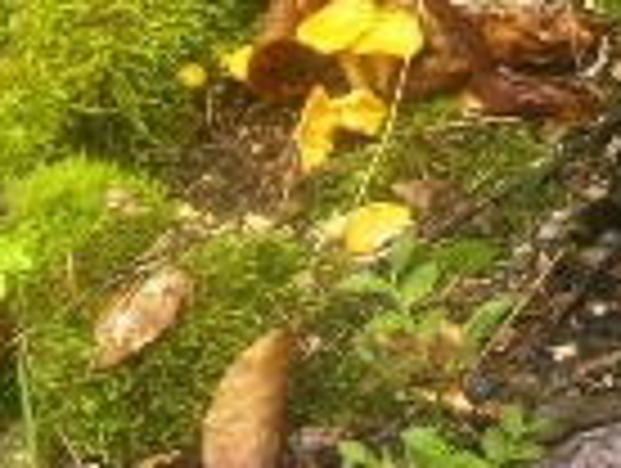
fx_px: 2210
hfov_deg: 15.9
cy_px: -72
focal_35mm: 123
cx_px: 144
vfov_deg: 11.9
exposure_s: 1/80
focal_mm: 6.3
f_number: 3.1
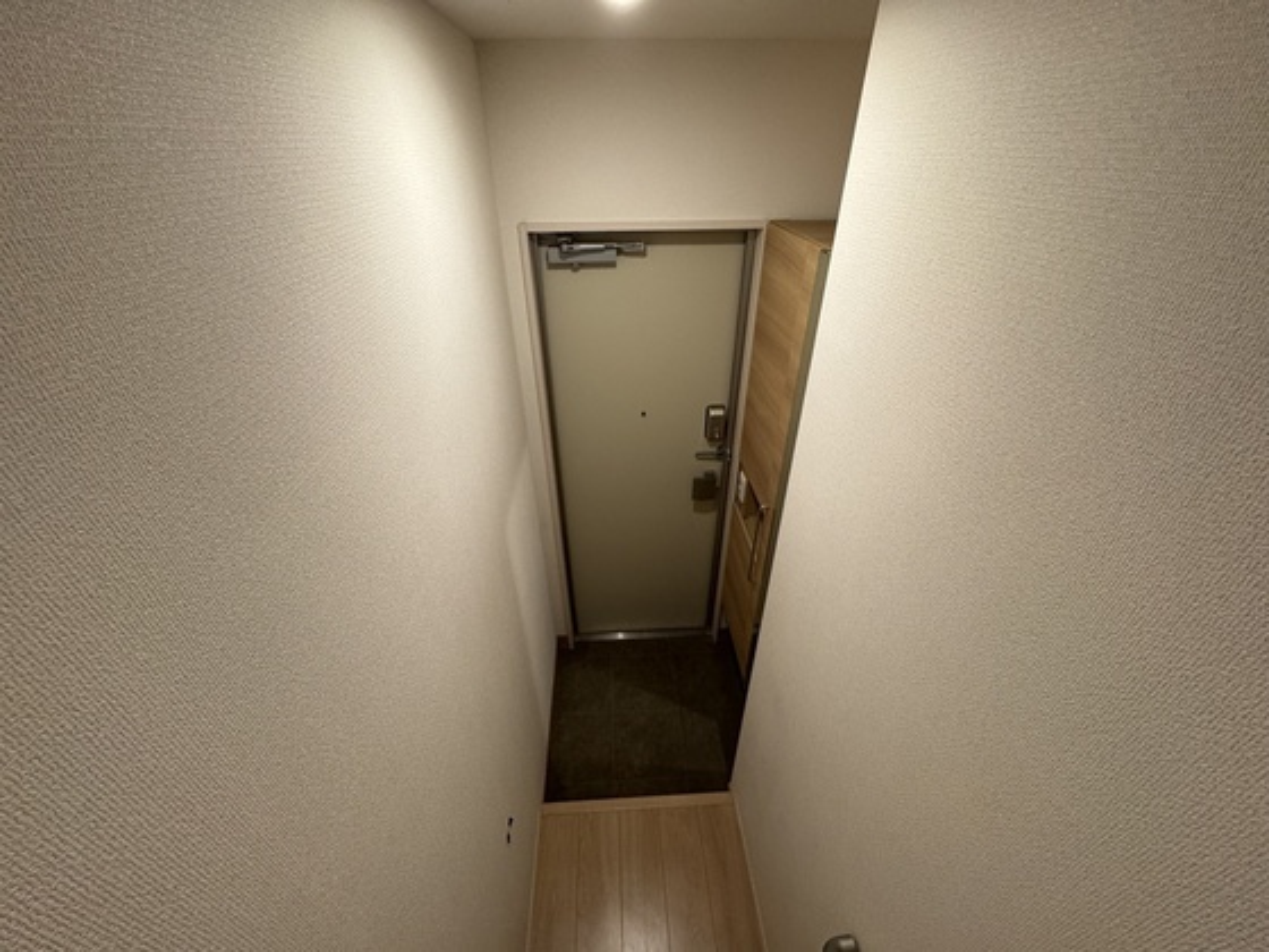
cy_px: 476
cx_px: 634
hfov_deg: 102.1
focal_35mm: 14
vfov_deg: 85.7
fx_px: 513
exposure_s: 1/99
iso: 250
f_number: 2.2
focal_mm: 2.22
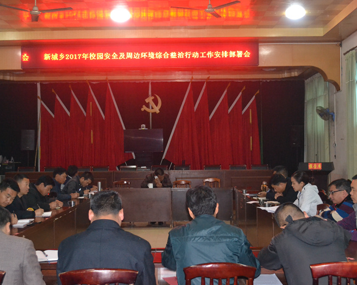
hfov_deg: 38.8
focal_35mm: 48
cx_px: 180
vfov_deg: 31.4
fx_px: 507
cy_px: 142
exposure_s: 1/60
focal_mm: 28
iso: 2800
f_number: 4.5
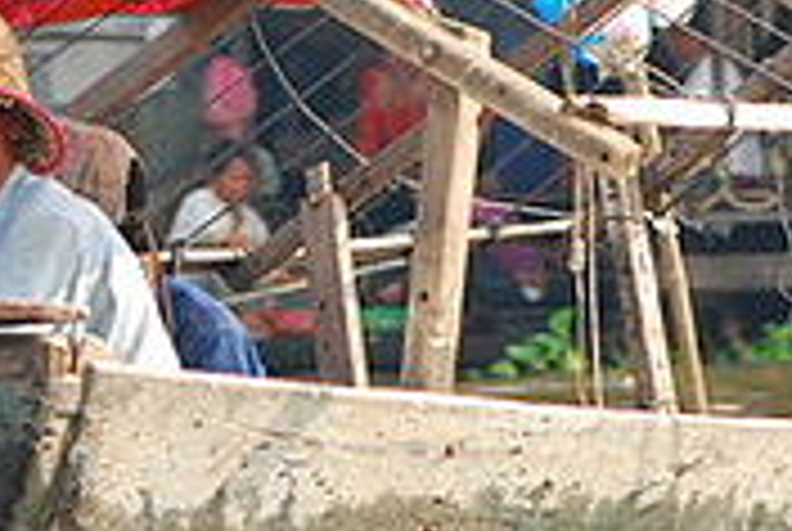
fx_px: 11805
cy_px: 254
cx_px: -274
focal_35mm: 536
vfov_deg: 2.6
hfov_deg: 3.8
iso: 250
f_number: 5.6
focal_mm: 105
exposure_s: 1/320
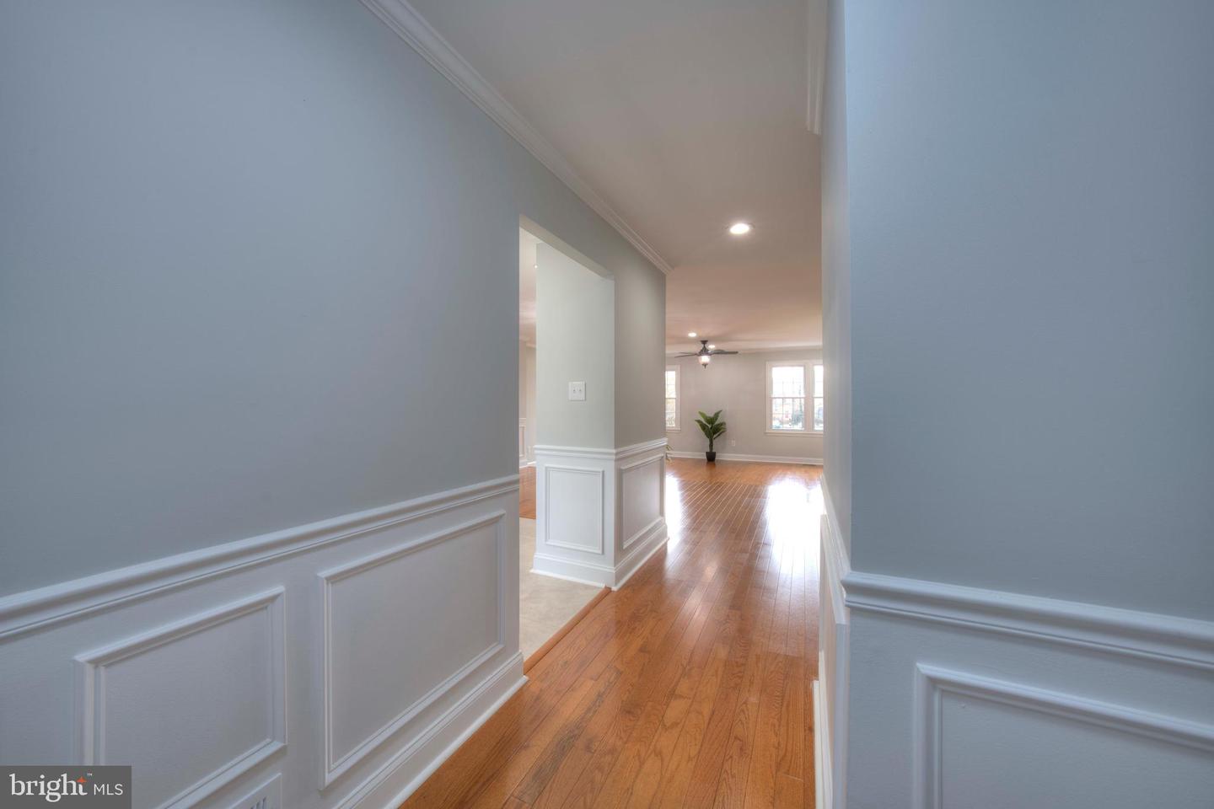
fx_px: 405
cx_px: 607
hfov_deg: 112.6
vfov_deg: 90.0
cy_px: 404
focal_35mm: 12
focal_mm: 12
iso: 100
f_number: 9
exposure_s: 1/4
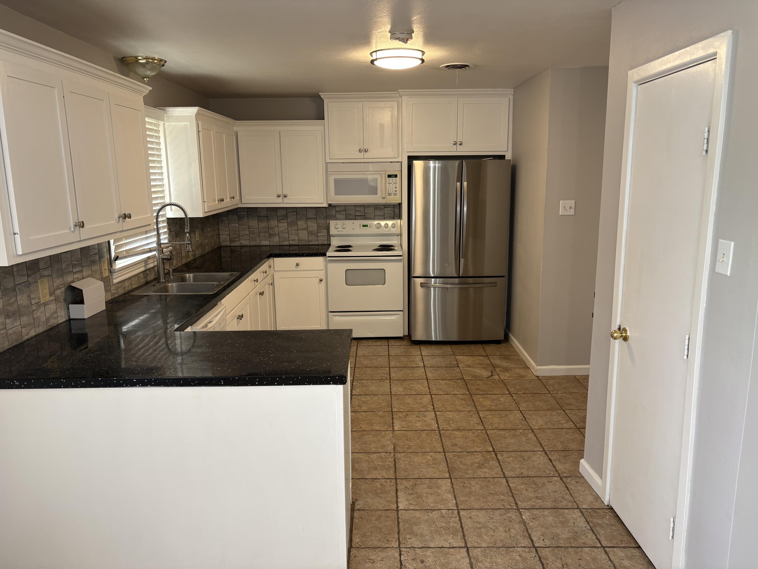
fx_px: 569
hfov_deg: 67.3
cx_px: 379
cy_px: 284
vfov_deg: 53.1
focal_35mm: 26
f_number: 1.6
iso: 100
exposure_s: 1/60
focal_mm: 5.96
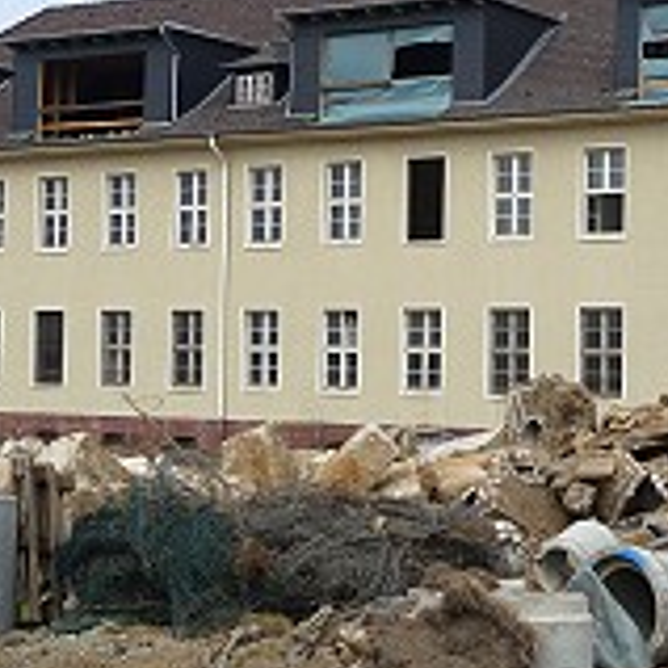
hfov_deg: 20.3
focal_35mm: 85
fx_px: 1856
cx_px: 439
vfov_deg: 20.4
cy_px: 286
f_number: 4
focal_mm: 7.1
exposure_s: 1/800
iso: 100
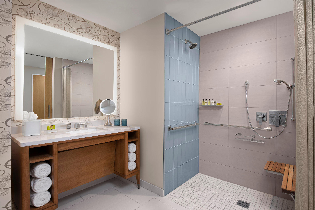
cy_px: 105
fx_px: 166
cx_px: 158
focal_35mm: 19
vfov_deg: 64.6
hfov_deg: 86.9
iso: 400
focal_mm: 19
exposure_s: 1/5
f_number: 13
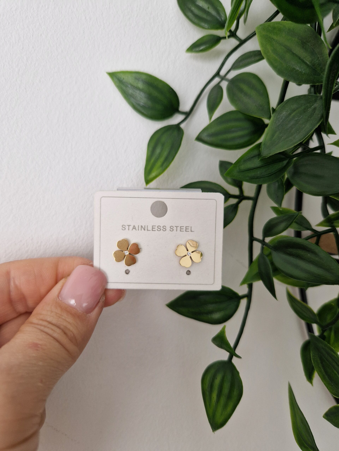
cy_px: 226
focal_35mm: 23
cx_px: 170
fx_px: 300
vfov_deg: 73.9
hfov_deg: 58.9
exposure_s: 1/180
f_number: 1.8
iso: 125
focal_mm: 5.4
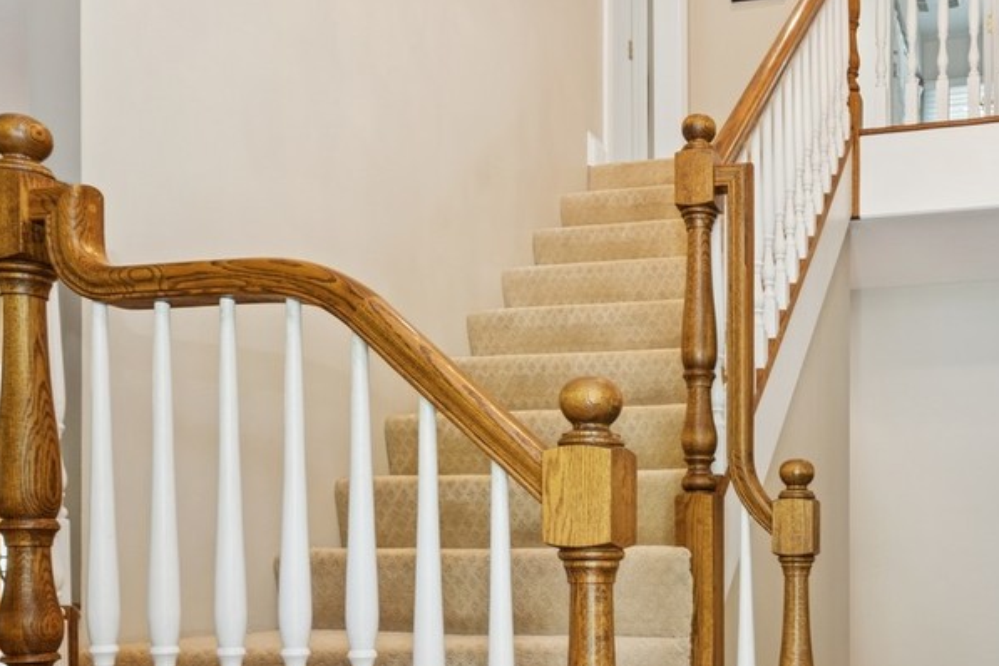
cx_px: 785
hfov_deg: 48.1
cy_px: 577
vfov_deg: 33.5
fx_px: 1054
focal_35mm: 38
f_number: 8
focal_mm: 14
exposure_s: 1/13
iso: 200
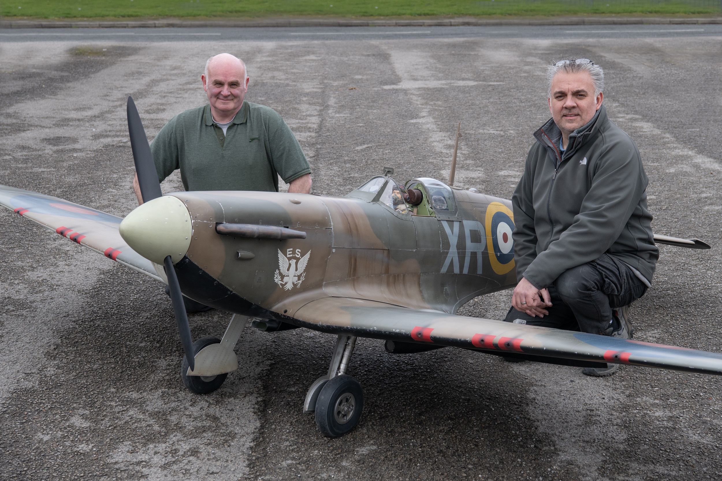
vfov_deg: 21.9
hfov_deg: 32.4
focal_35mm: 62
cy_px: 240
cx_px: 361
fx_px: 1243
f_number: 9
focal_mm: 62
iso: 500
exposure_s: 1/320
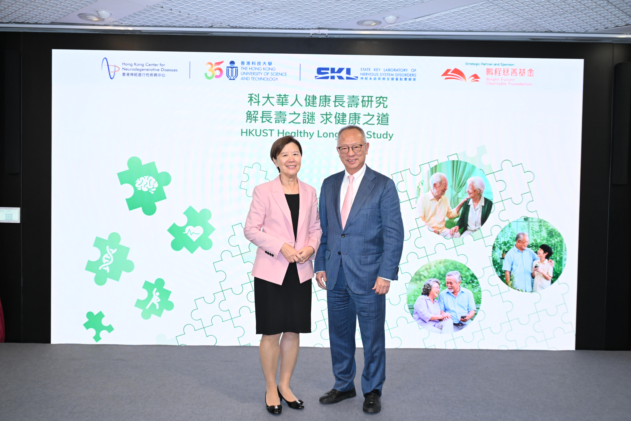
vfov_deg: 40.0
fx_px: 578
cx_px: 316
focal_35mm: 33
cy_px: 210
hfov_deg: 57.2
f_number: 6.3
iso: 2500
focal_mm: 33
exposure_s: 1/200
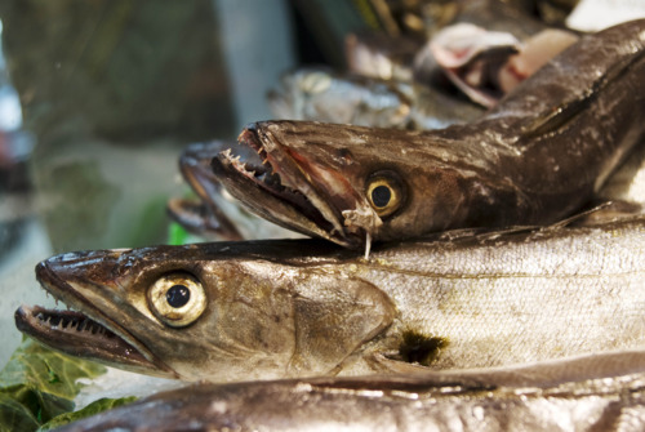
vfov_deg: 19.0
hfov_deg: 28.0
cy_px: 216
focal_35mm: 72
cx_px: 322
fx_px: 1292
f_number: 3.5
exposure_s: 1/160
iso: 100
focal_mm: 48
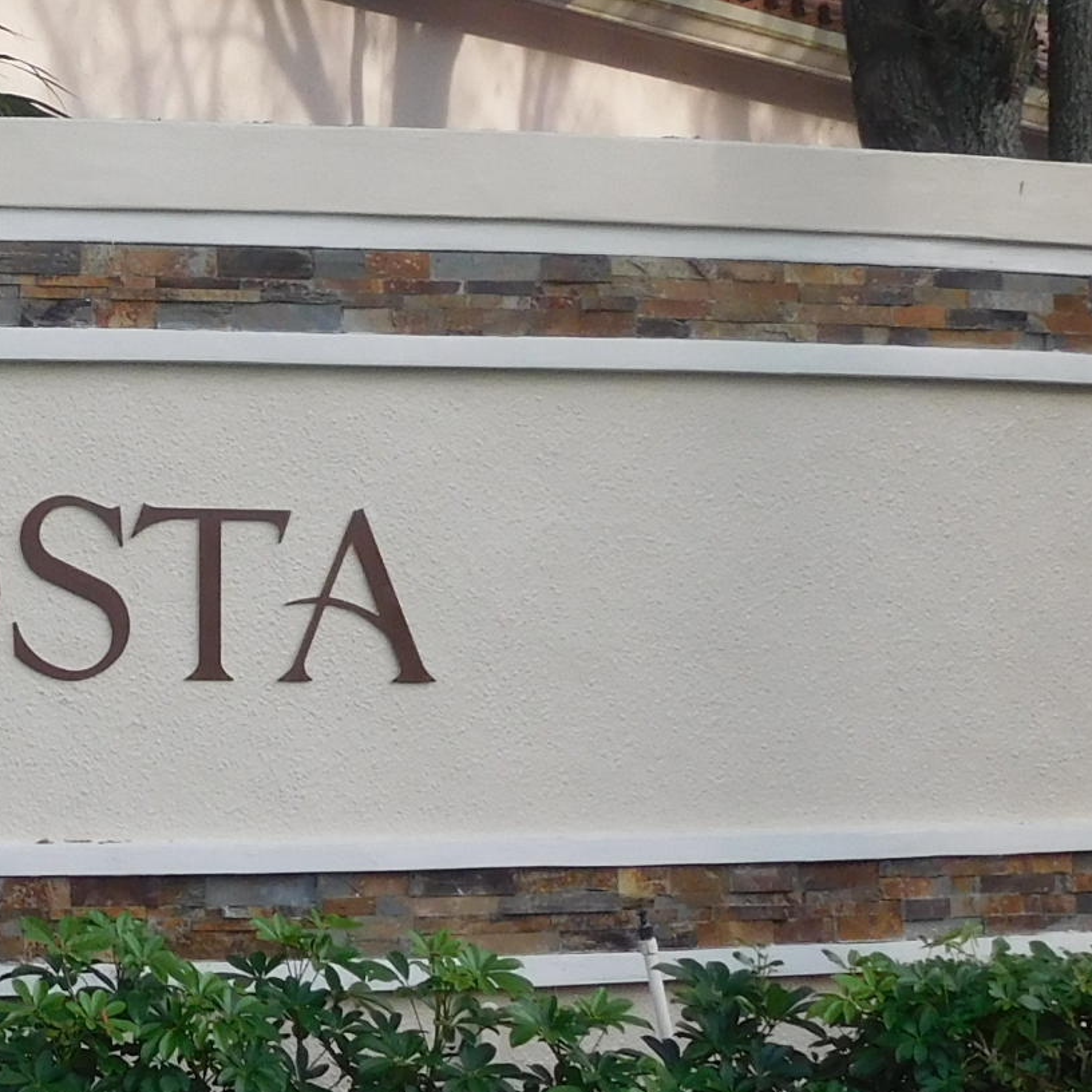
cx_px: -529
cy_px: 327
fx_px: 4640
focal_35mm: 130
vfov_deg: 13.4
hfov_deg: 12.8
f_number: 3.9
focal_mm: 7.1
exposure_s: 1/200
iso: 125
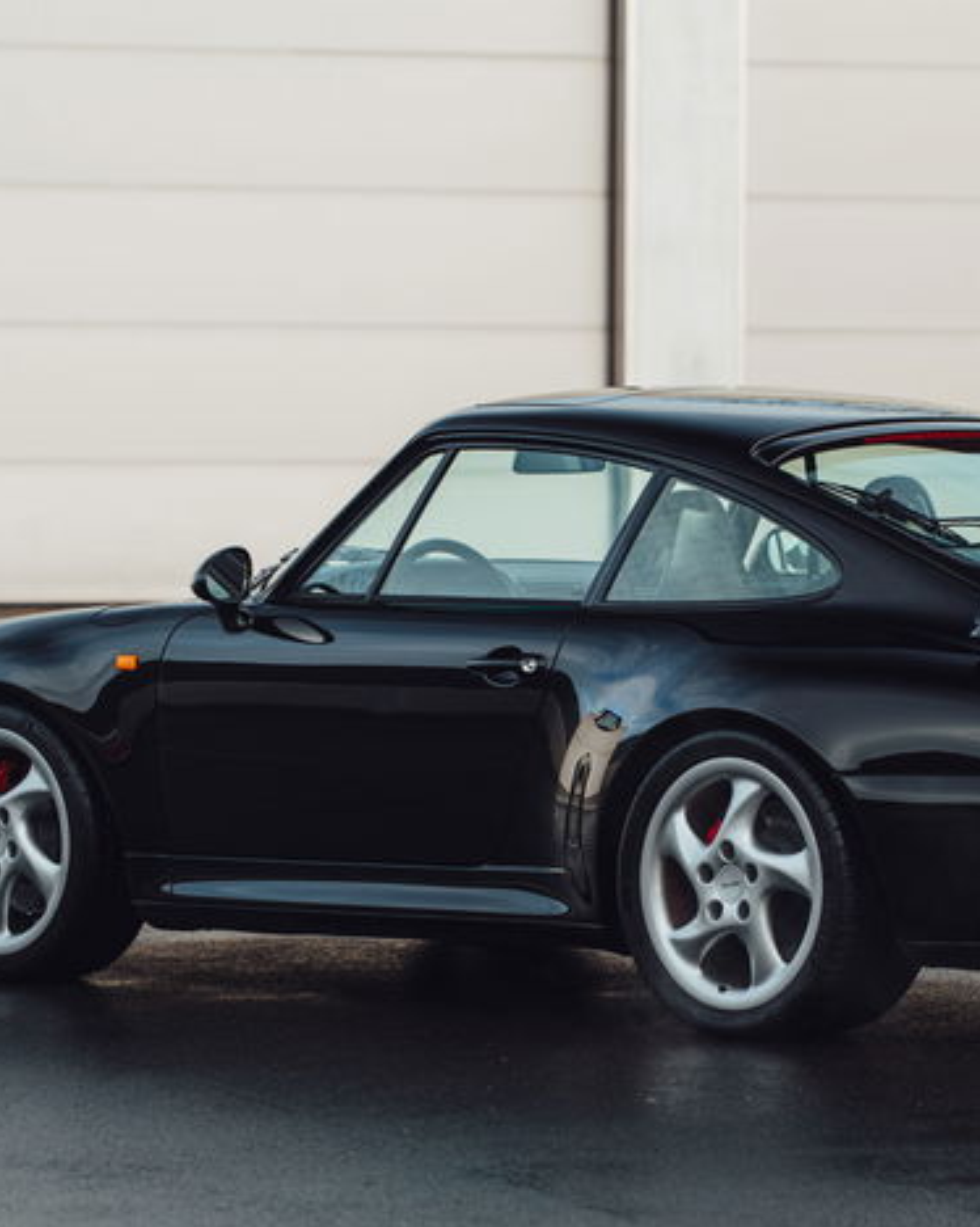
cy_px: 642
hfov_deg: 7.7
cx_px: 697
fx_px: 7256
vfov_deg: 9.7
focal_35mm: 200
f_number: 5.6
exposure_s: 1/200
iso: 400
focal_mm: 130
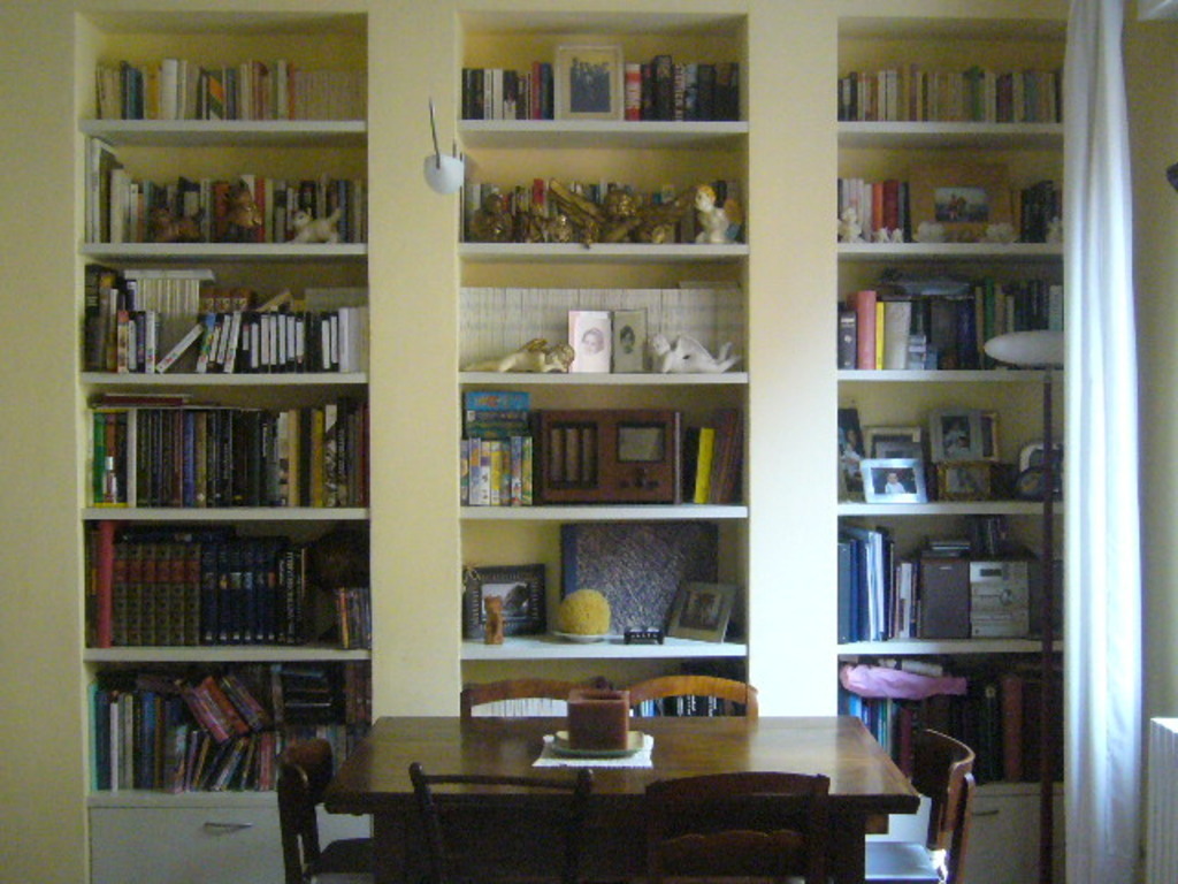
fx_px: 1633
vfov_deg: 30.3
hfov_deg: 39.7
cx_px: 589
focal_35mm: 48
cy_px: 442
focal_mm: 5.8
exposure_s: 1/30
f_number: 2.8
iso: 400
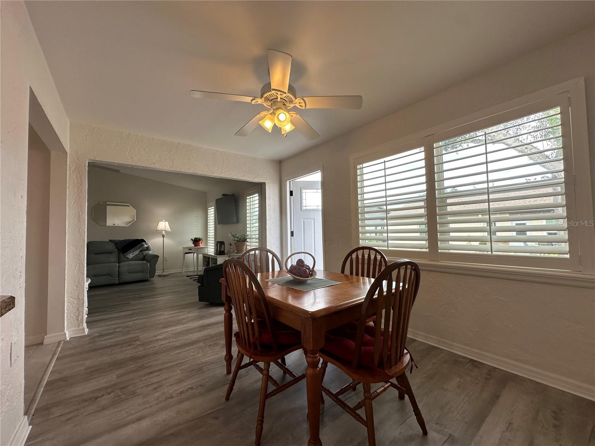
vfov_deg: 85.7
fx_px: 241
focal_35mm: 14
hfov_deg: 102.1
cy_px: 223
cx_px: 298
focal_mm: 2.22
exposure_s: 1/120
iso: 50
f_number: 2.2
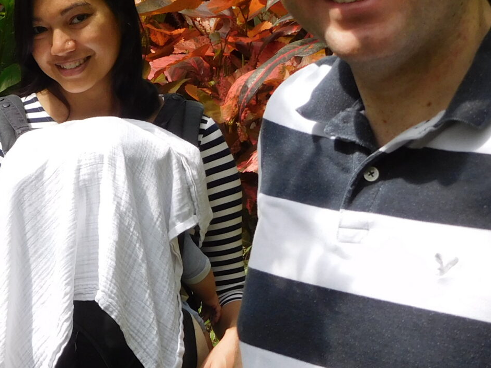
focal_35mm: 150
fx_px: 2127
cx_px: -26
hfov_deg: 13.0
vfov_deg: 9.9
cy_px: 169
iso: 125
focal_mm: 9.8
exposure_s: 1/500
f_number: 4.2
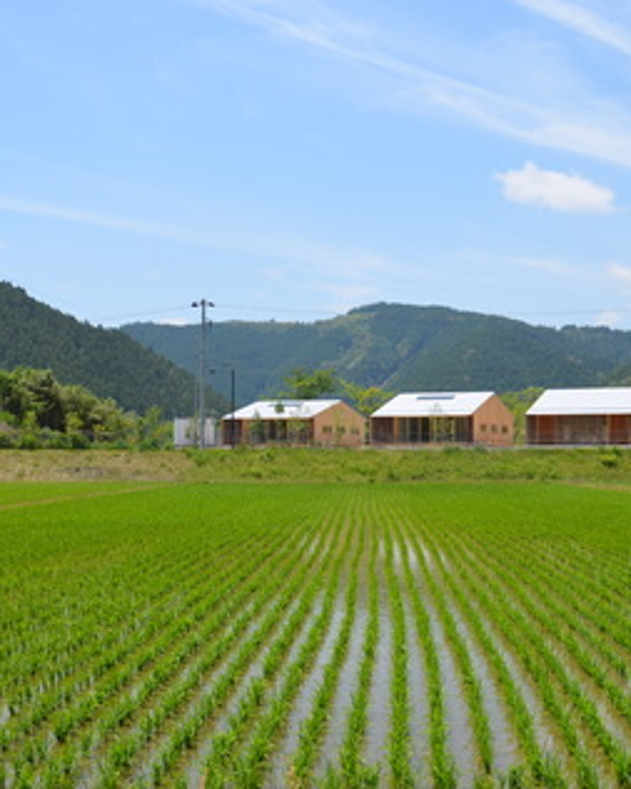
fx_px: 1097
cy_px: 394
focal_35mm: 47
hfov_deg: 31.7
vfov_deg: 39.5
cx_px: 454
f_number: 8
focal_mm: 22
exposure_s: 1/250
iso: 100
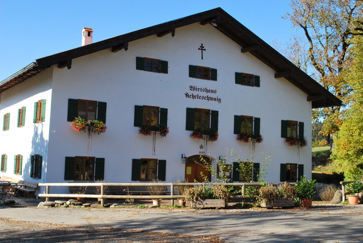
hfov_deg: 43.6
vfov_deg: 29.9
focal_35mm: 45
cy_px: 122
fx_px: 454
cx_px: 182
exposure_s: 1/400
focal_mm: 30
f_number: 10
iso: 400
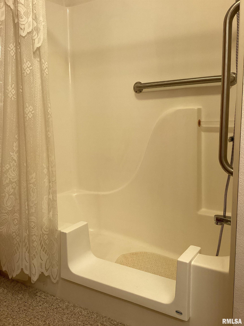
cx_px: 122
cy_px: 163
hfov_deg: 45.4
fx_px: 291
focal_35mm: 31
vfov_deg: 58.4
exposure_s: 1/50
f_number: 2.4
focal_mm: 3.3
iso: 125
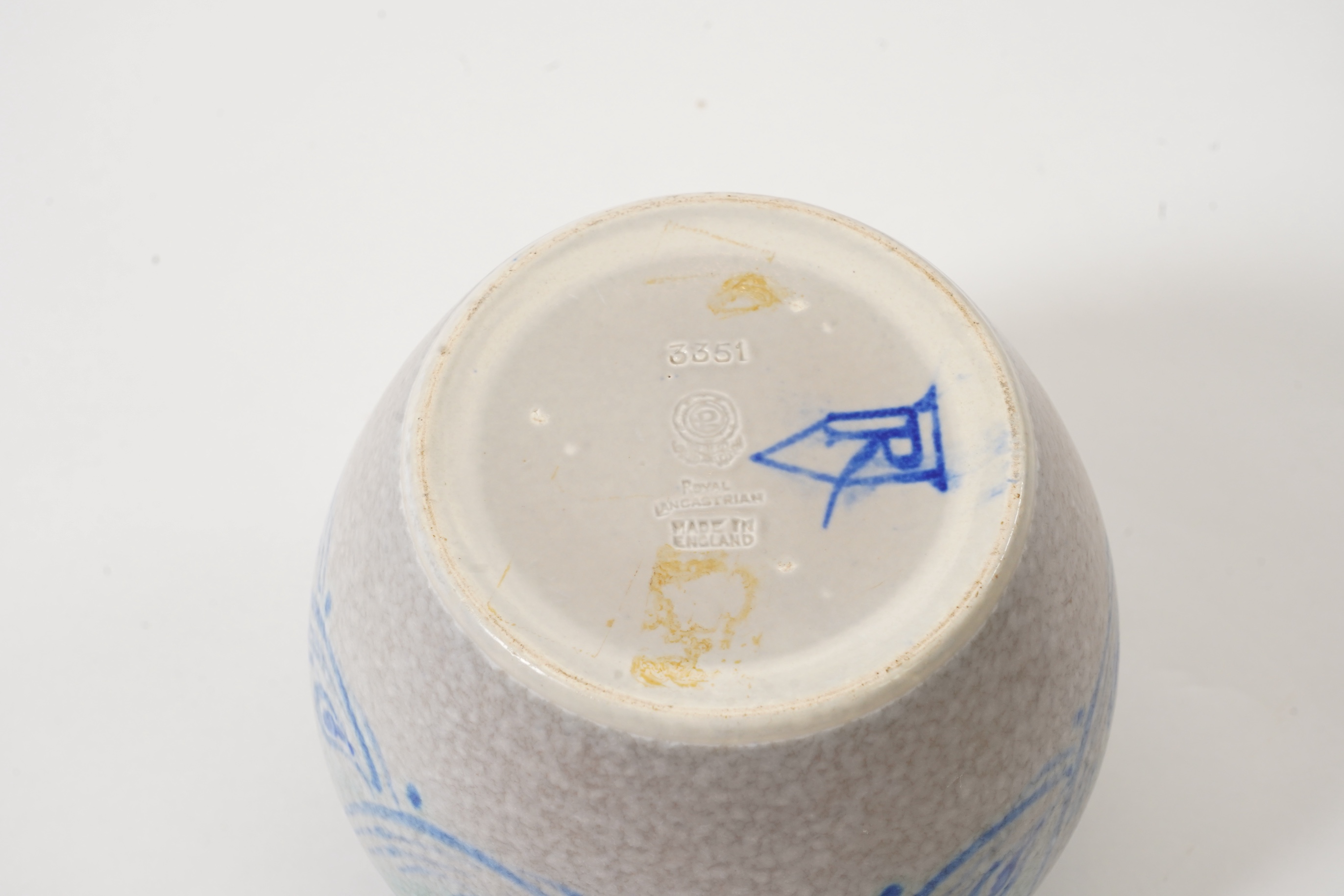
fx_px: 2875
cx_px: 672
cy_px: 448
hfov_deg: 26.3
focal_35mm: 77
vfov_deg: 17.7
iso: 1250
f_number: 13
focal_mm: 77
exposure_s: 1/125
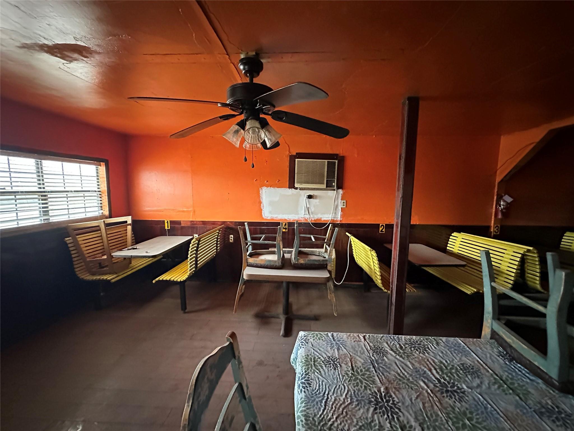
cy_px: 216
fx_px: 232
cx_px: 287
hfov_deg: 102.1
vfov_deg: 85.7
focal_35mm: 14
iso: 1250
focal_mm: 2.22
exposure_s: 1/58
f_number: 2.2
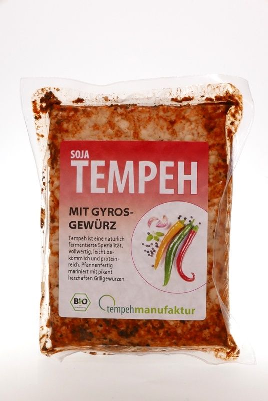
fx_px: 802
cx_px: 134
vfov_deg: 28.0
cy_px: 200
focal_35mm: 72
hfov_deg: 19.0
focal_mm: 32.6
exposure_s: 1/40
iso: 800
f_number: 16
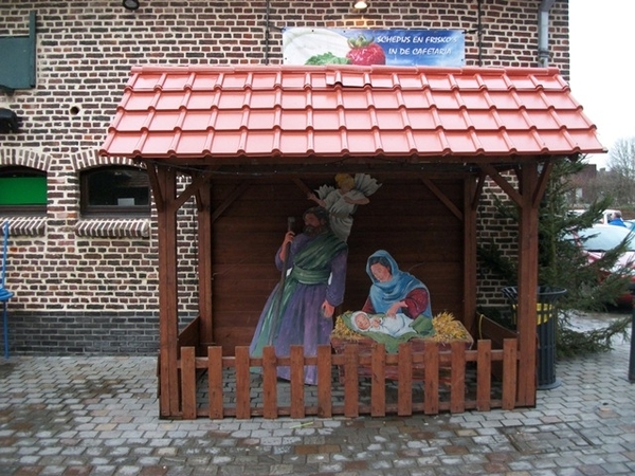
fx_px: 587
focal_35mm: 32
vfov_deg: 44.2
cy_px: 238
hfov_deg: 56.8
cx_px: 318
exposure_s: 1/125
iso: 152
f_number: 2.9
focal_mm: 5.7
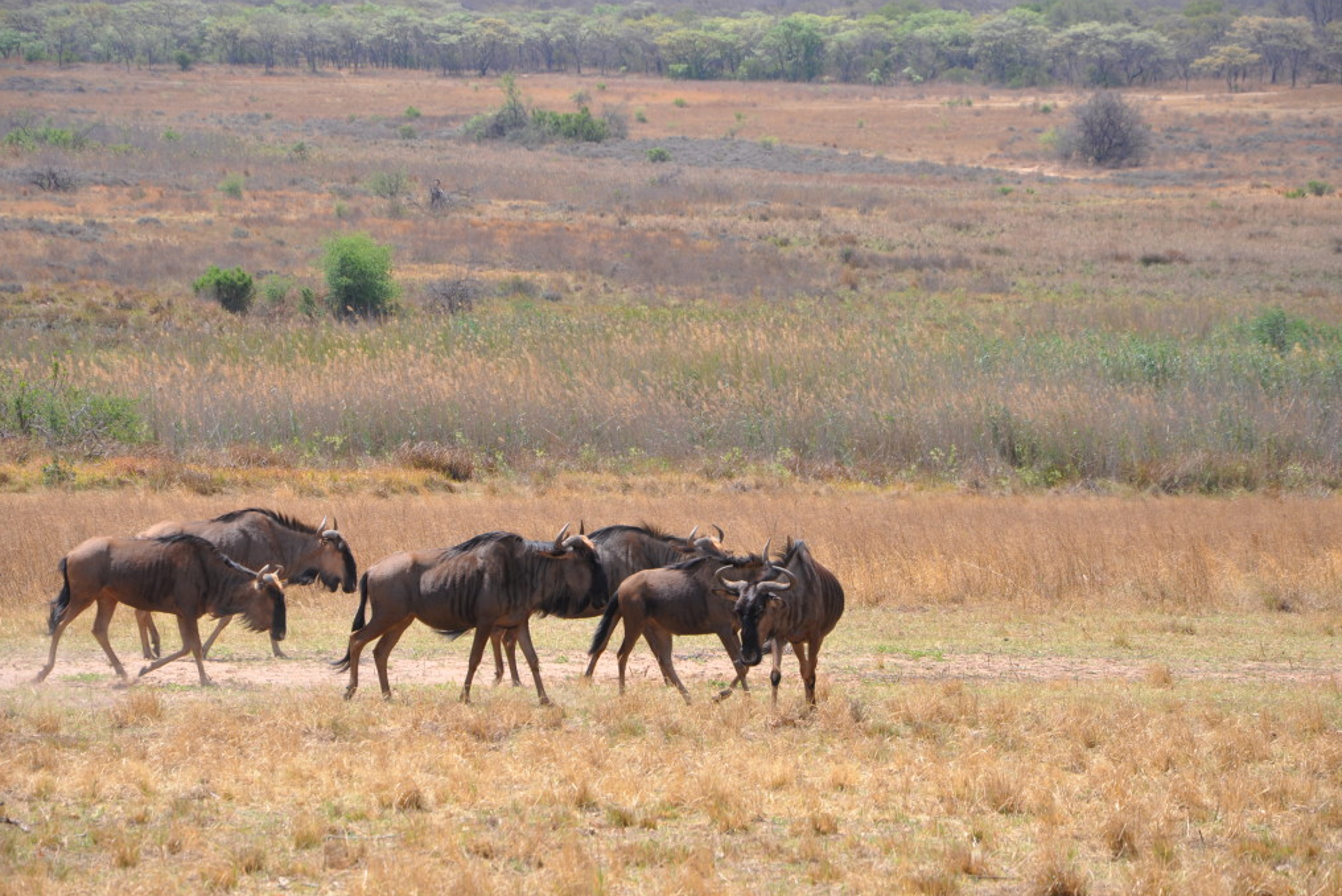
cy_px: 448
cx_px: 667
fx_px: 5910
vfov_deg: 8.7
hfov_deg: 13.0
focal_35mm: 159
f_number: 9
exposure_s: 1/320
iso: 200
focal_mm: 105
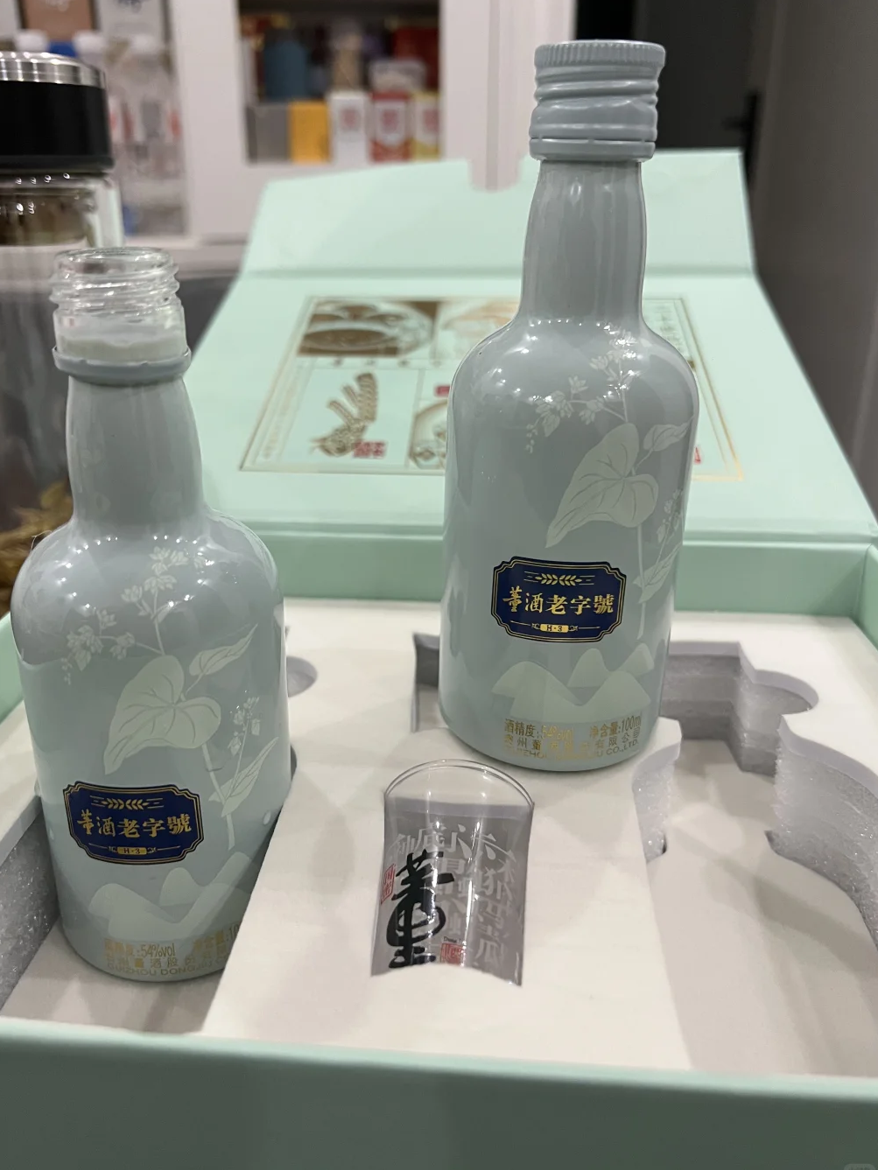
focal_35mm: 28
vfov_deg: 63.4
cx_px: 411
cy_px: 557
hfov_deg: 49.7
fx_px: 947
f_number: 1.5
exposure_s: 1/60
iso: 200
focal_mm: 5.7
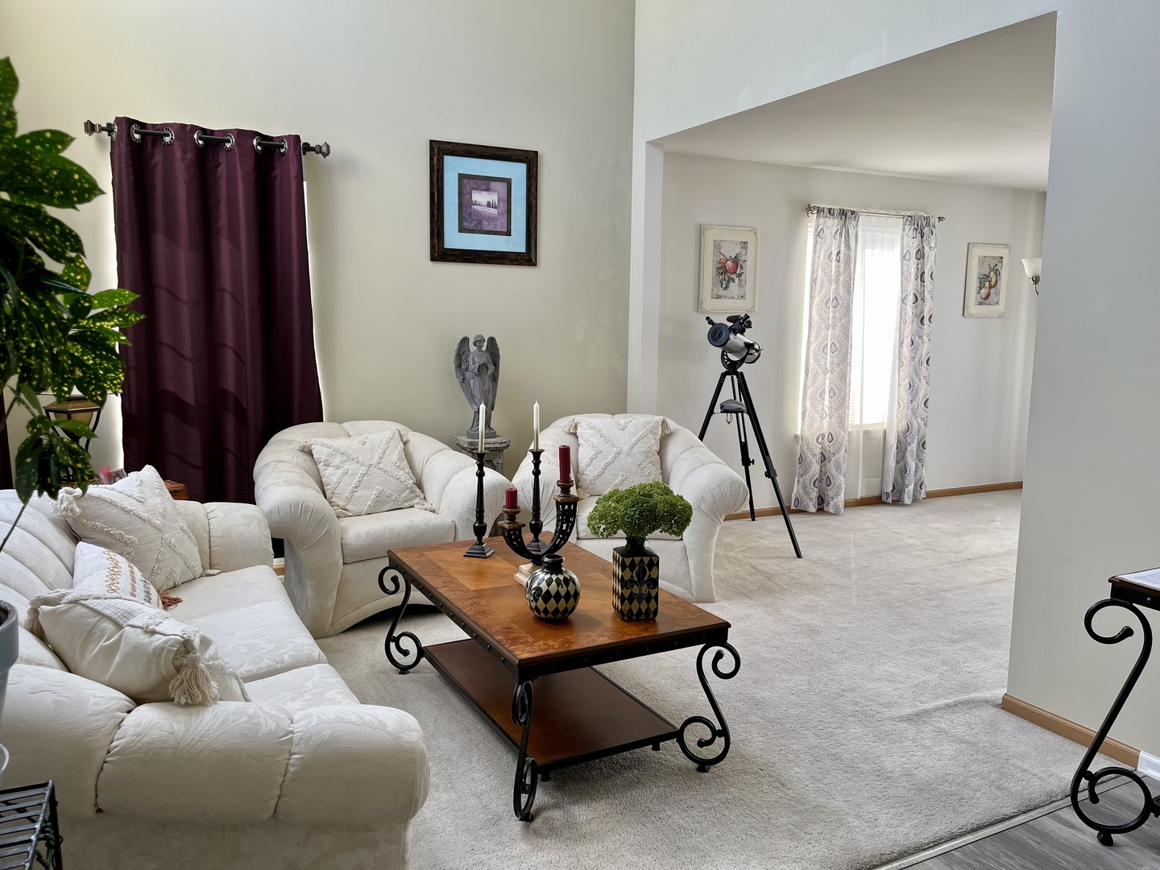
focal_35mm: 26
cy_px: 435
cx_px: 580
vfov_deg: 53.1
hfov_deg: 67.3
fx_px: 871
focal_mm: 5.1
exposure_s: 1/122
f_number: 1.6
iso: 64
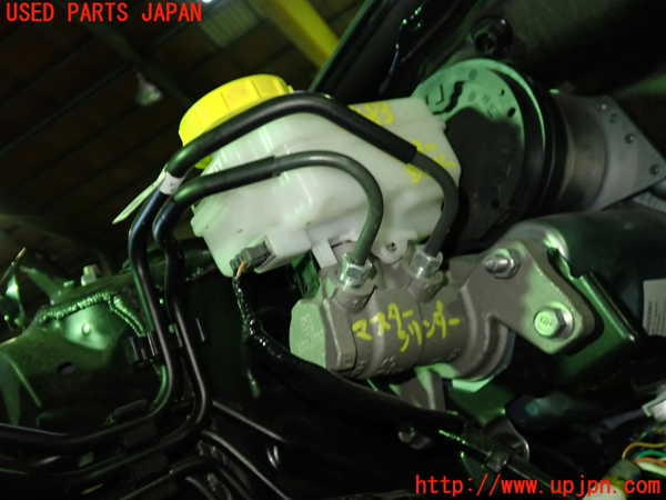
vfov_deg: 46.8
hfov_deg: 60.0
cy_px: 250
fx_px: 577
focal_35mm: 30
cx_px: 333
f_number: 2.3
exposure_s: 1/30
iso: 320
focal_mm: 5.4
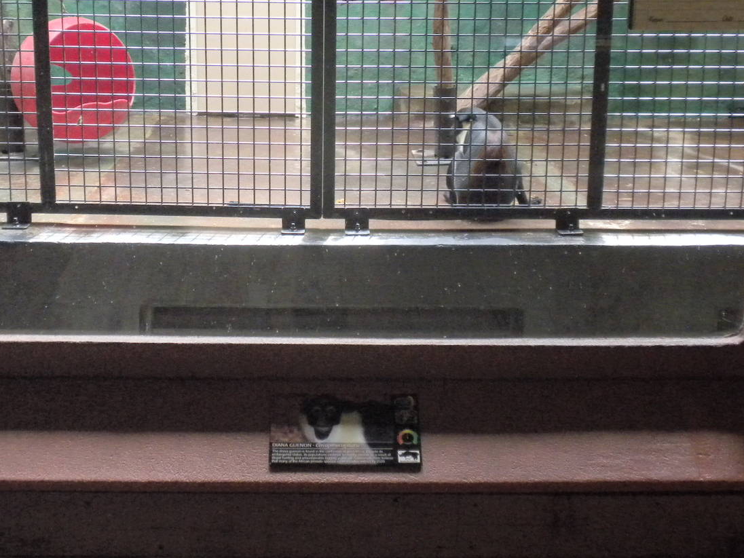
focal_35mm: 54
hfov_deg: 35.5
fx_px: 1161
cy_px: 162
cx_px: 315
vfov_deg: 26.8
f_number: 3.5
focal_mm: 6.6
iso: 400
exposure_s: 1/67.6
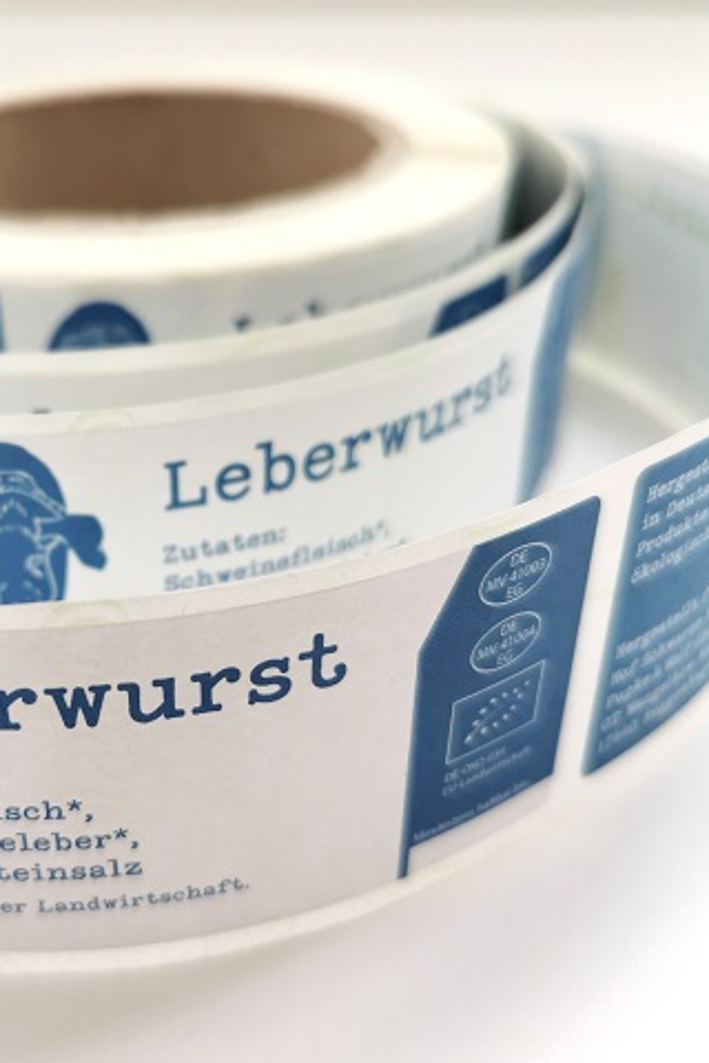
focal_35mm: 39
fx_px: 1152
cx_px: 160
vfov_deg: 49.5
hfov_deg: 33.4
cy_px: 518
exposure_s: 1/100
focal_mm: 5.56
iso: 64
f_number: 1.6
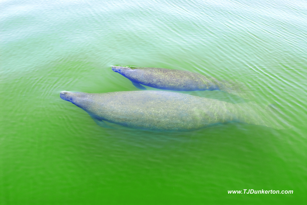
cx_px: 154
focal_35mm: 42
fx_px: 359
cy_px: 102
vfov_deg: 32.0
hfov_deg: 46.3
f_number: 6.3
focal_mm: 28
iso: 200
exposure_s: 1/200
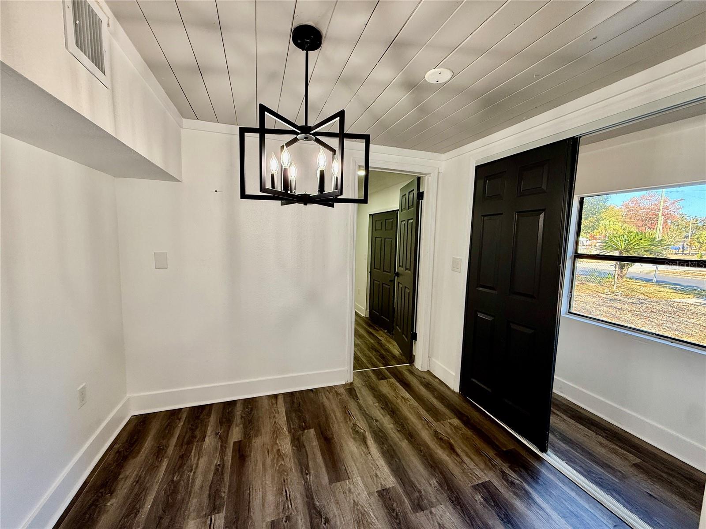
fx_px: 286
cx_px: 353
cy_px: 264
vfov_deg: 85.7
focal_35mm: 14
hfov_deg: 102.1
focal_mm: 2.22
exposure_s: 1/120
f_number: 2.2
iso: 125
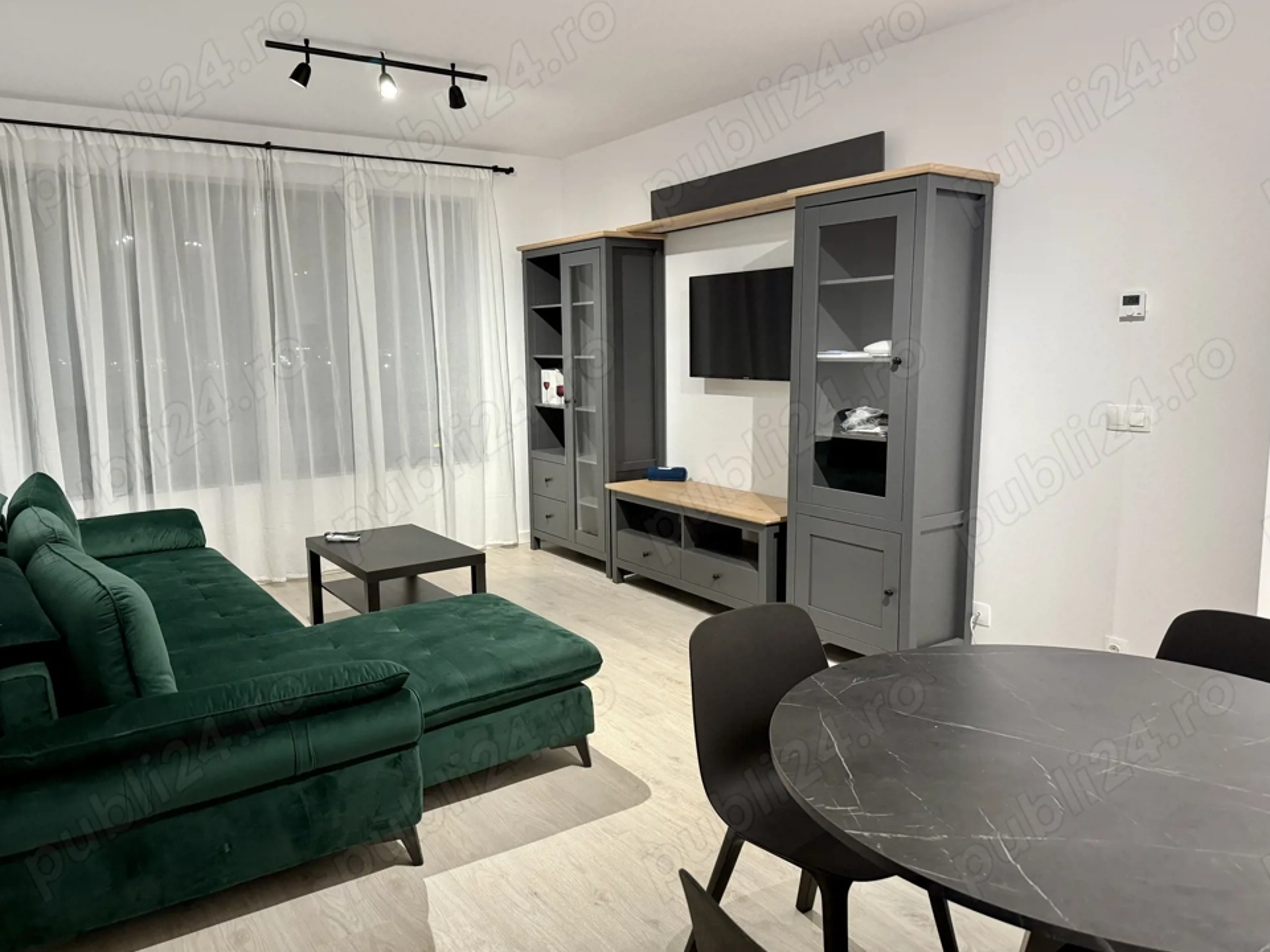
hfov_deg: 69.4
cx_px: 627
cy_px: 467
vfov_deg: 54.9
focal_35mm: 25
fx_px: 917
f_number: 1.78
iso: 320
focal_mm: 6.76
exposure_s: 1/50
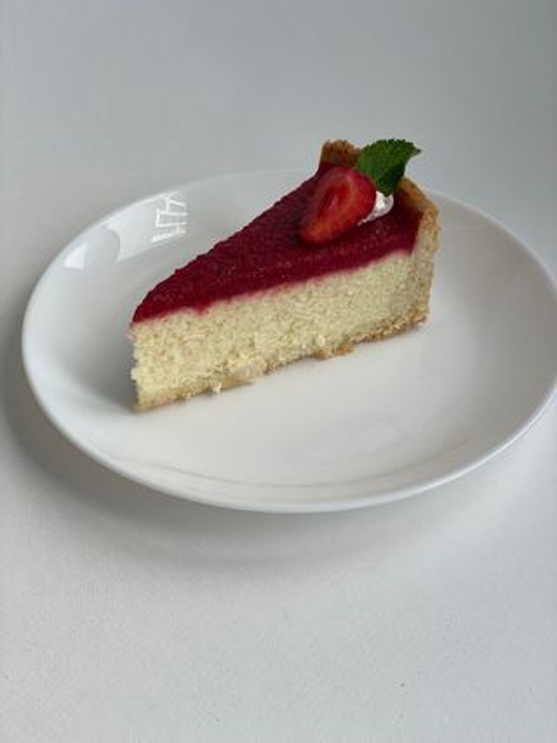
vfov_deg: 36.8
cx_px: 278
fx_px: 1116
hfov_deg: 28.0
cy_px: 372
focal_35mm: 52
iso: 32
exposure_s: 1/122
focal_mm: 6
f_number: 2
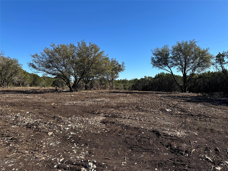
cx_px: 114
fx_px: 158
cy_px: 86
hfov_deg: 71.6
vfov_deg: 56.8
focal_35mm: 24
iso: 80
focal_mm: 6.86
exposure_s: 1/2732
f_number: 1.78
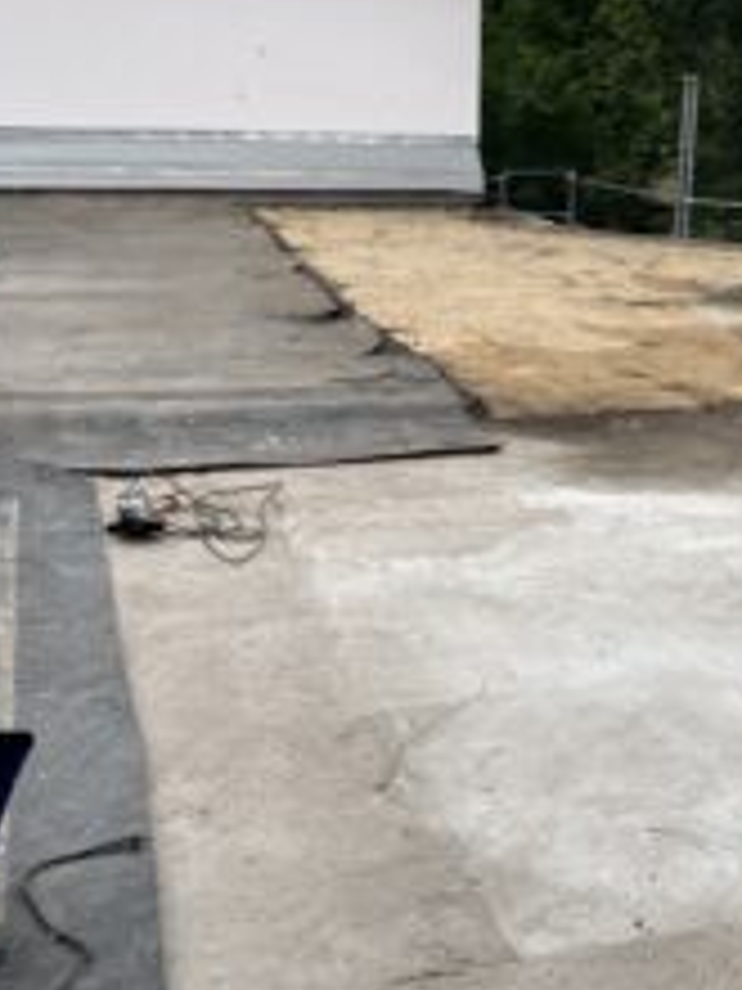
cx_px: 537
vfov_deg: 42.1
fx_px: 1286
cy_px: 529
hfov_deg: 31.7
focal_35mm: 45
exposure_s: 1/432
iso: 20
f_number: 1.8
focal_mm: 3.99
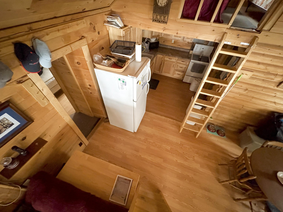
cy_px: 106
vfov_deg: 85.7
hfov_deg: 102.1
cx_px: 142
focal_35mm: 14
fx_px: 114
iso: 1000
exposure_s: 1/32
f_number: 2.2
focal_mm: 2.22
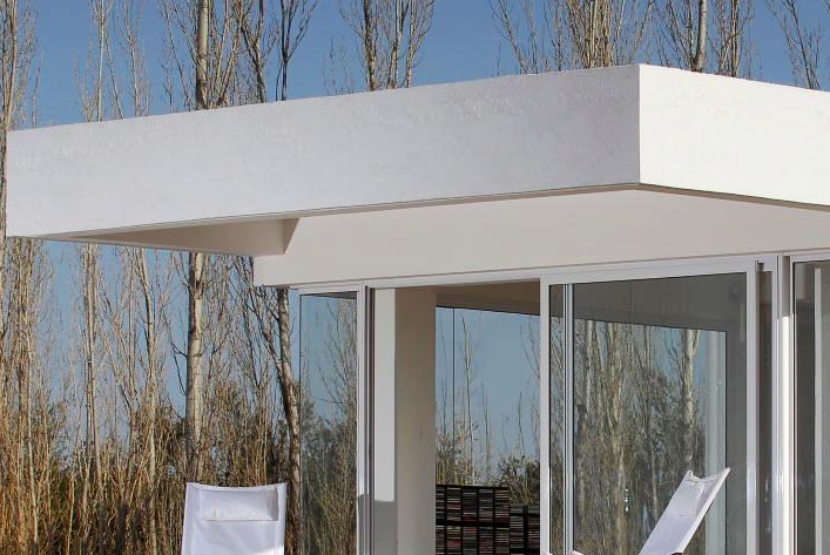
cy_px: 439
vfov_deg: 7.2
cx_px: 595
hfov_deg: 10.8
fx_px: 4385
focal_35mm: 190
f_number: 8
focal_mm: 70
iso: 100
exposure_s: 1/200
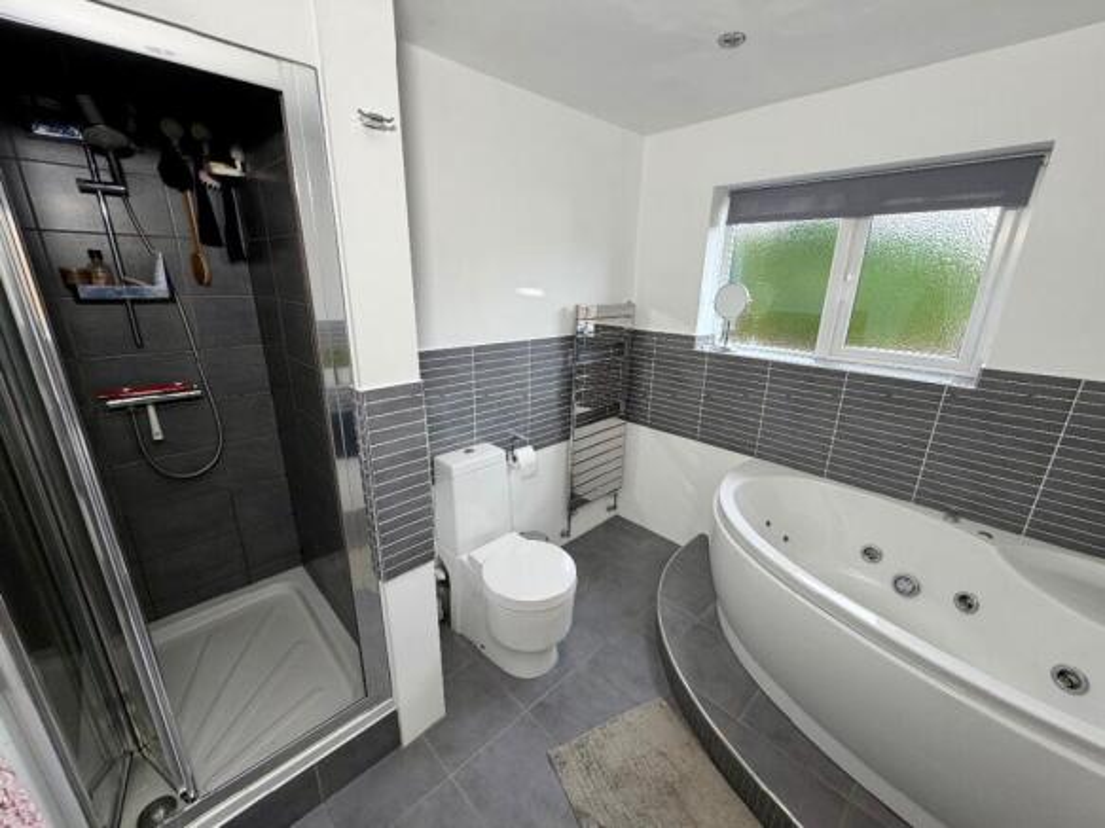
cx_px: 552
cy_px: 414
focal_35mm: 14
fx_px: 447
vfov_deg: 85.7
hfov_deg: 102.1
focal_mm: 2.22
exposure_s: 1/96
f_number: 2.2
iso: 100
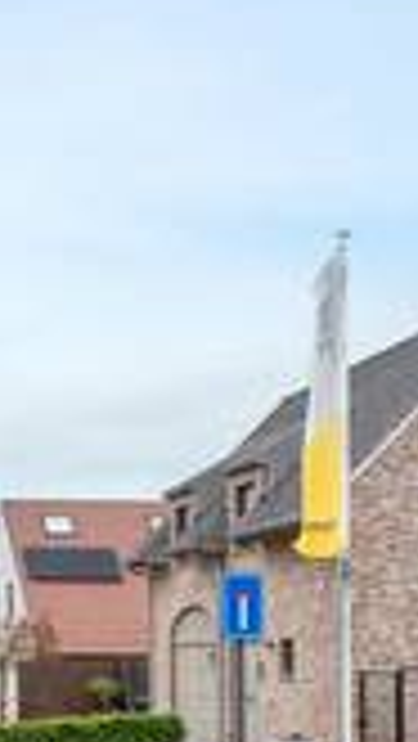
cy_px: 614
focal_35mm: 57
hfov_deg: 19.2
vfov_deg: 35.2
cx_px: -153
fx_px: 1121
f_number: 10
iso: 250
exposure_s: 1/200
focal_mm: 14
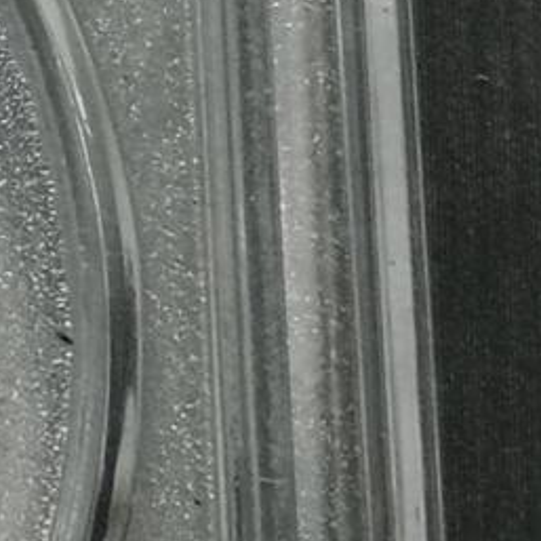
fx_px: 7320
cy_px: -242
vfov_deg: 4.2
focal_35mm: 414
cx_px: -777
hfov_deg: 4.1
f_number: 1.8
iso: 80
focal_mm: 5.58
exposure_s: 1/120
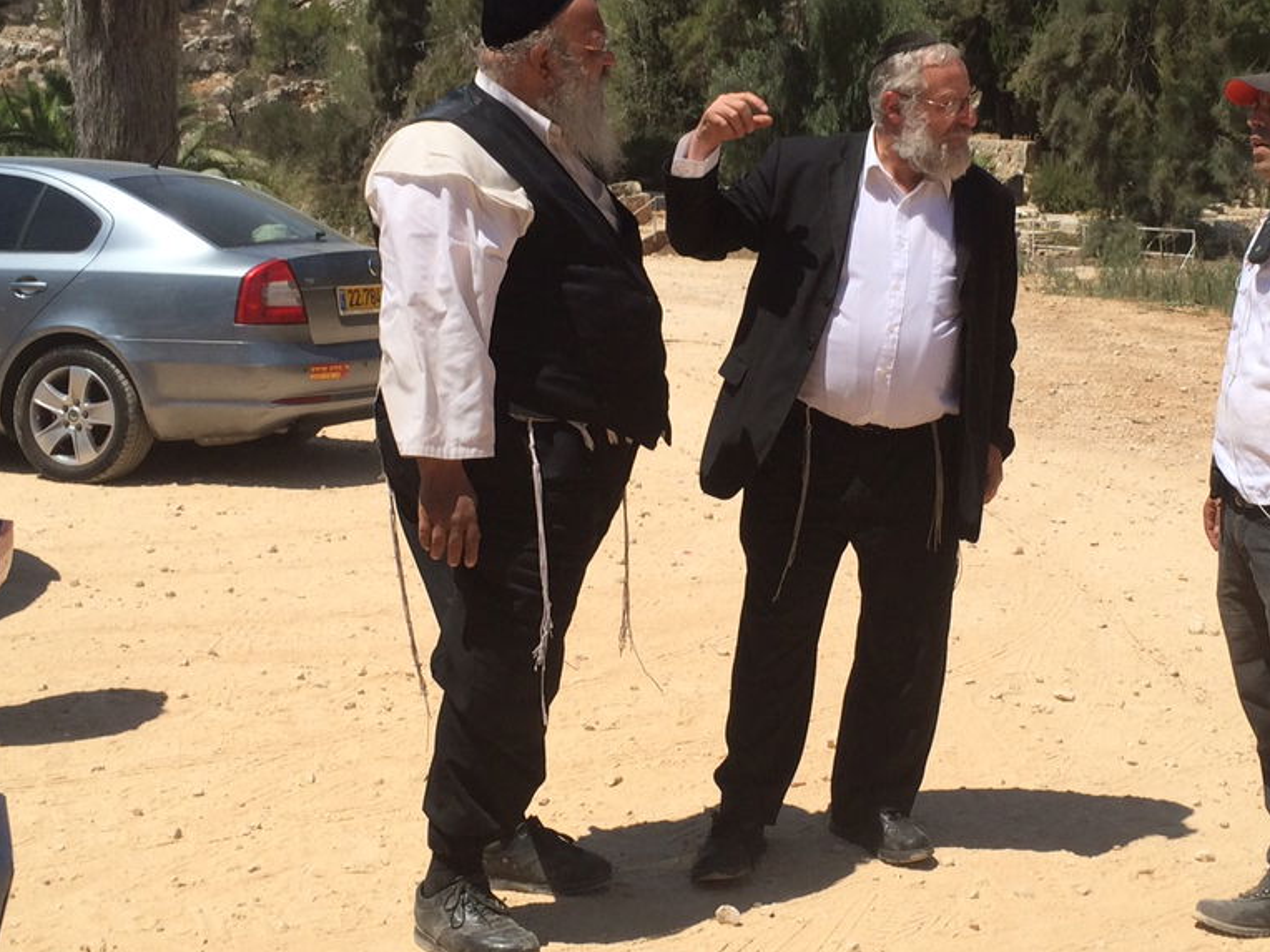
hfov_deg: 34.8
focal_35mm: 55
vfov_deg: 26.5
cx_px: 760
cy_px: 366
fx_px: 2018
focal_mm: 4.12
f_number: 2.2
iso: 40
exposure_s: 1/3165
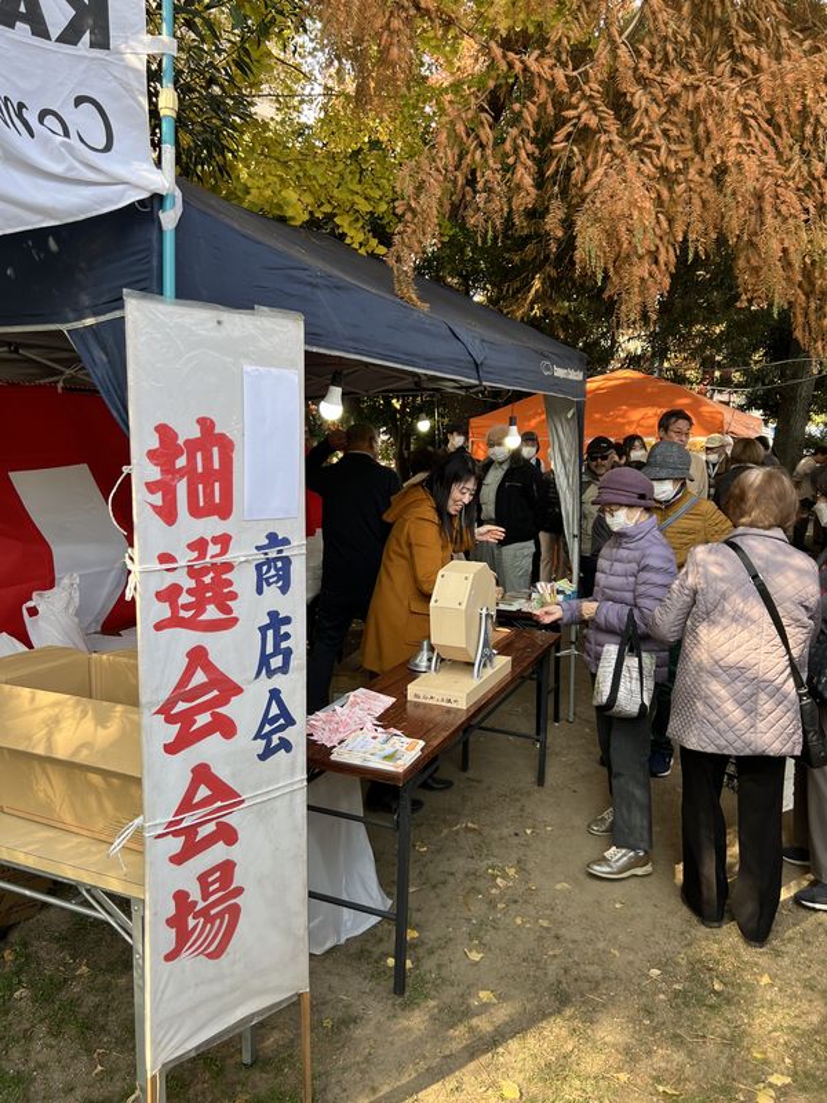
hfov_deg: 53.1
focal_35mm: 26
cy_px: 552
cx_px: 414
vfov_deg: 67.3
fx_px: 828
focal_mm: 5.7
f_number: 1.5
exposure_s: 1/345
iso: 50
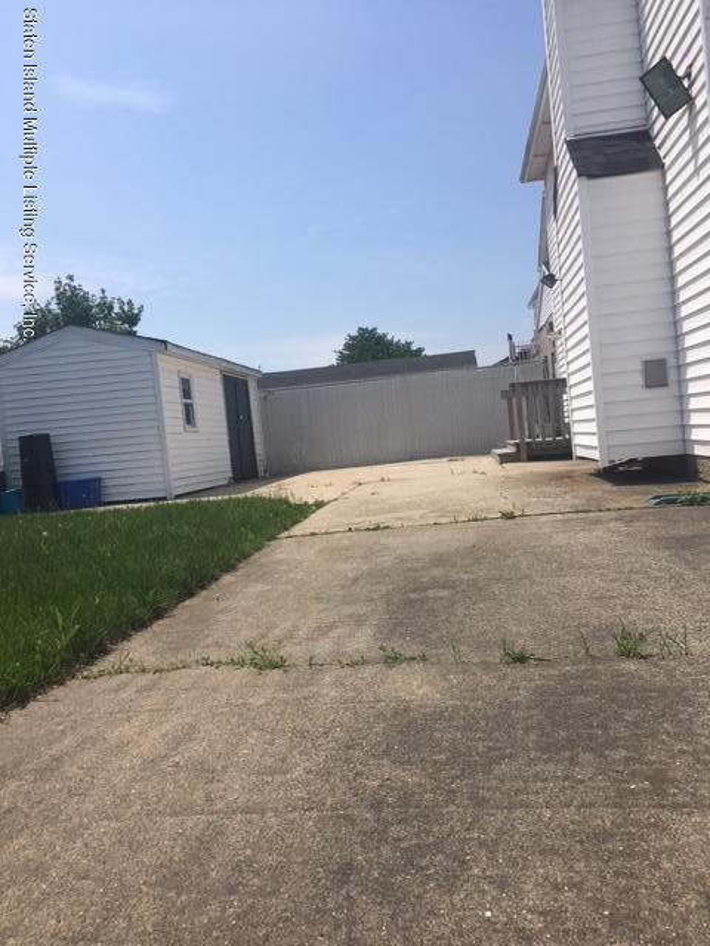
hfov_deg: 48.2
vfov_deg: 61.7
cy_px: 473
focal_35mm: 29
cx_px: 355
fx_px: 793
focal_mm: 4.15
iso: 25
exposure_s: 1/2653
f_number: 2.2
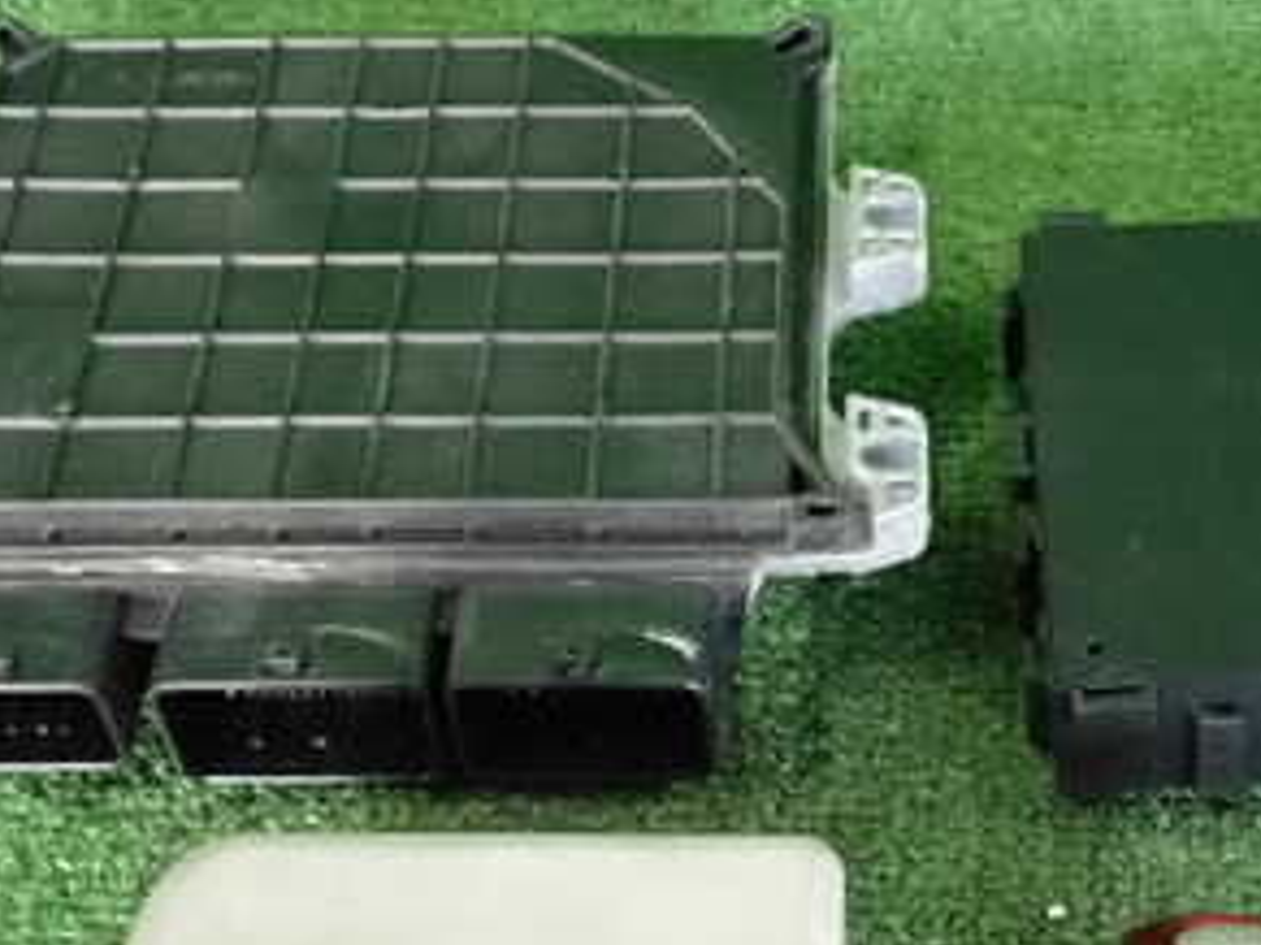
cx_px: 932
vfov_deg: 22.1
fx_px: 2403
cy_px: 659
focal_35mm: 66
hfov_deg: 29.0
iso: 1600
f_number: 2.4
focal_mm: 5.79
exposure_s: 1/125
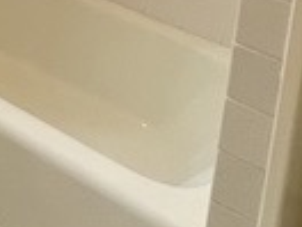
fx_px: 689
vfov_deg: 15.2
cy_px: -225
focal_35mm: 79
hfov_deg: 20.9
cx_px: -156
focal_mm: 1.57
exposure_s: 1/60
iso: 250
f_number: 1.8
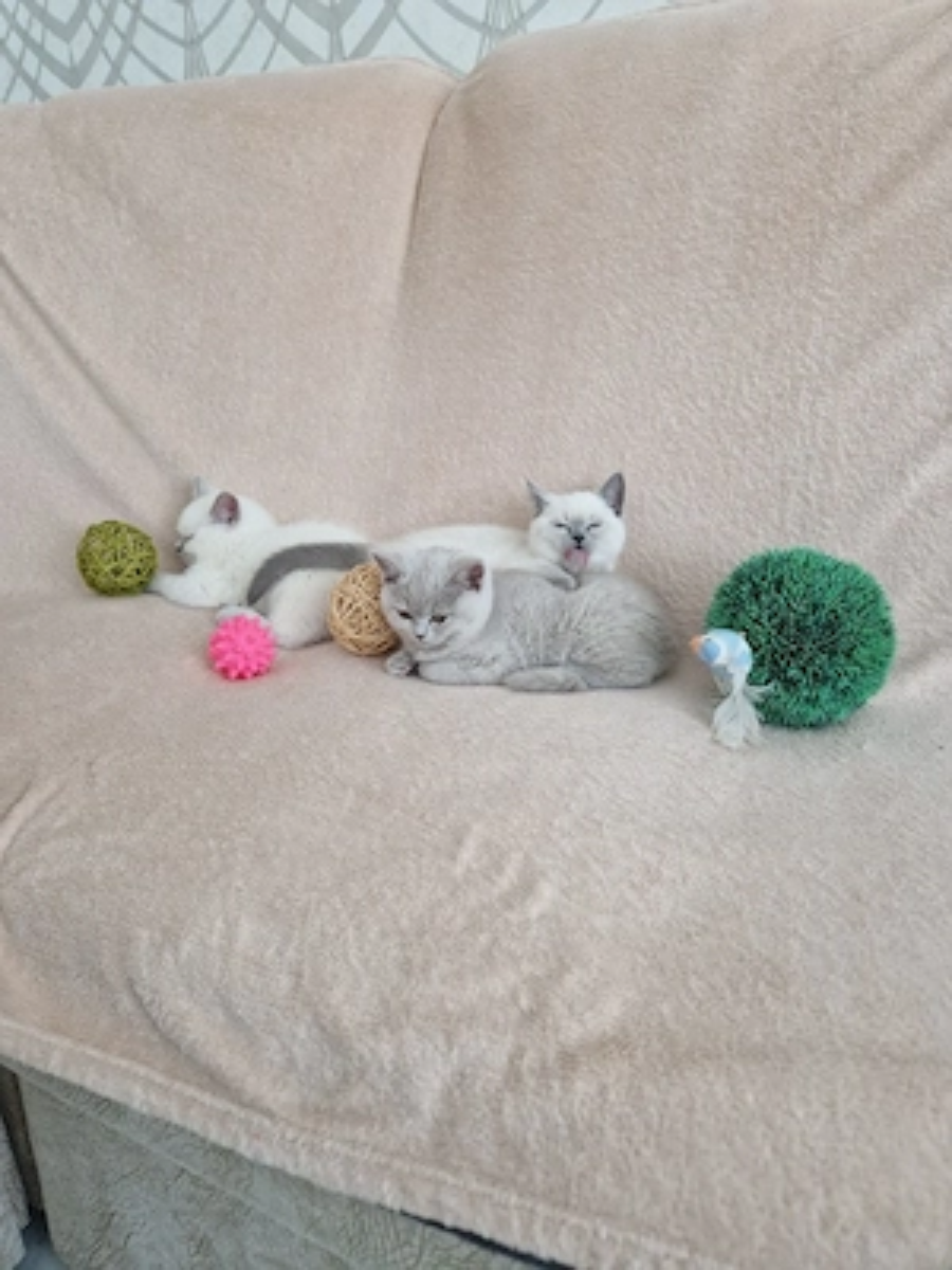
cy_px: 635
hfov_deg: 58.9
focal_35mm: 23
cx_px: 476
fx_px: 843
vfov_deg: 73.9
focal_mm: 5.4
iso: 80
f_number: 1.8
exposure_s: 1/100
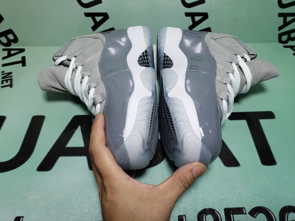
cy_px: 102
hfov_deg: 63.4
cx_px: 155
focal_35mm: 28
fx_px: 239
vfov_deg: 49.7
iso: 50
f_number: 2.4
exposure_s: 1/185
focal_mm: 4.3
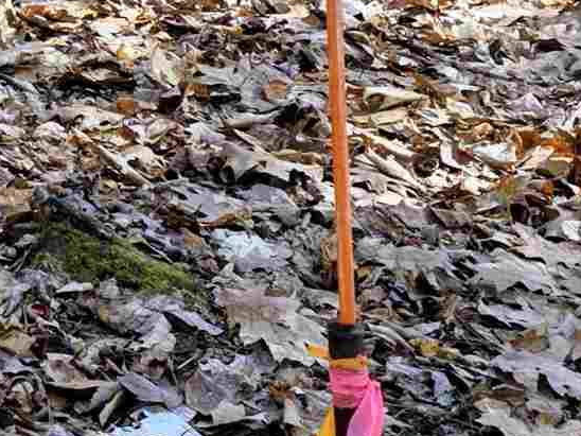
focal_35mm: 129
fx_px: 2165
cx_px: -596
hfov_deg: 13.1
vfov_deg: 11.2
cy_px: -136
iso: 32
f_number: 1.7
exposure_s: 1/359
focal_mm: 6.3
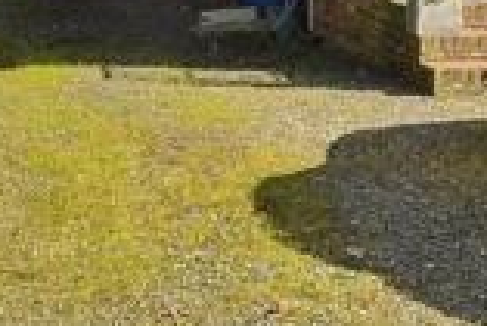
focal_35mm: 125
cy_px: -264
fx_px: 1692
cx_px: 748
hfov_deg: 15.1
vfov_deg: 10.3
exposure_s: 1/80
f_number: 14
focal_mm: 20
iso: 200
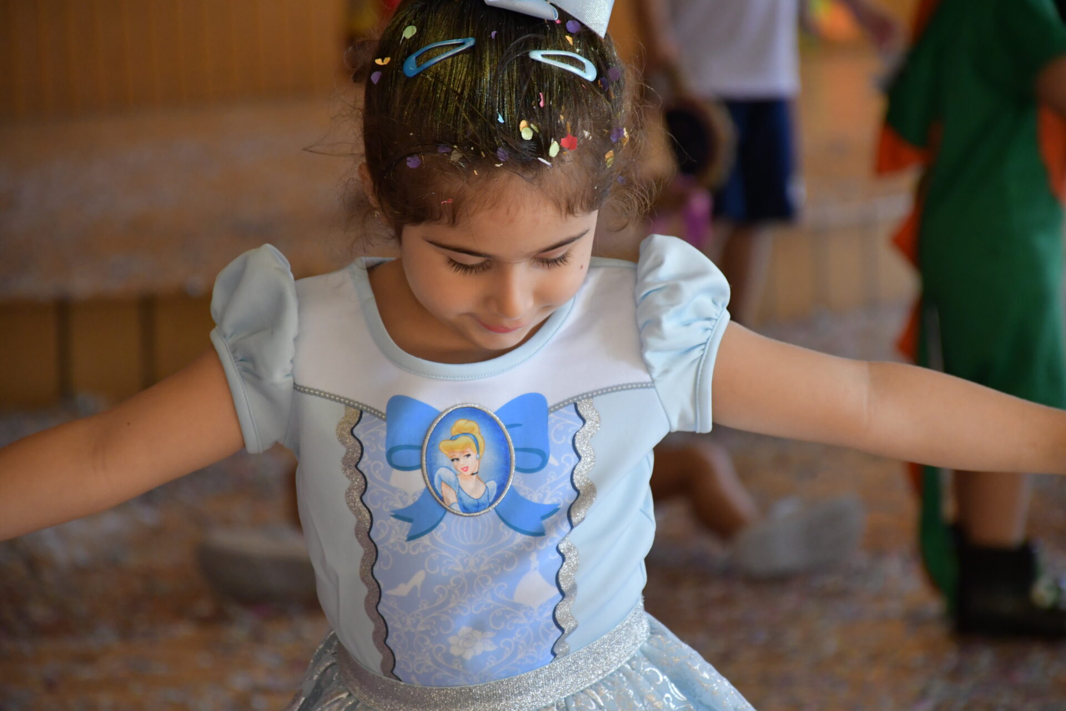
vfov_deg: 6.5
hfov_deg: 9.8
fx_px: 6218
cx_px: 533
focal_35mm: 210
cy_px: 356
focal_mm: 140
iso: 2200
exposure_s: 1/500
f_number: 5.6
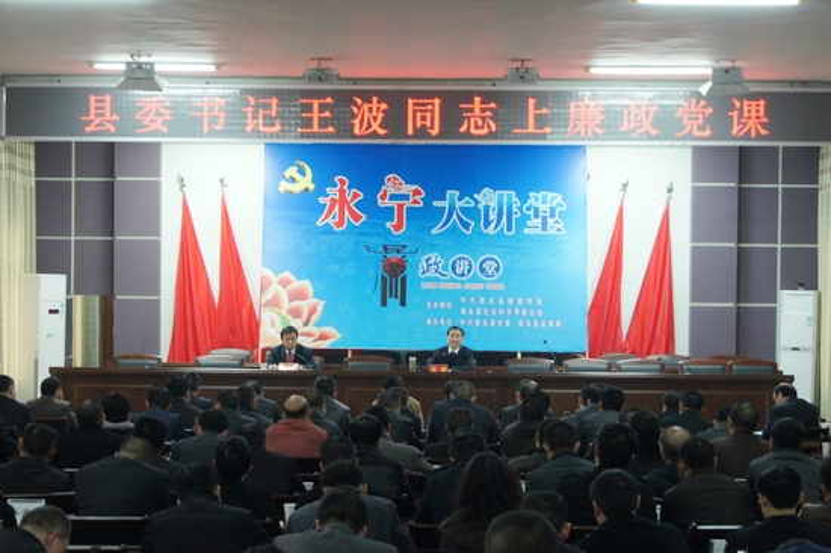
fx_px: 1730
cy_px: 276
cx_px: 416
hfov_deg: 27.0
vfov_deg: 18.2
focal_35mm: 75
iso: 1600
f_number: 5.6
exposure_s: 1/25
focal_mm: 50
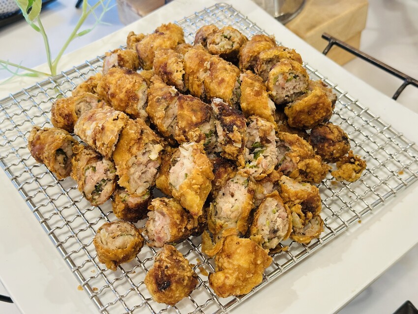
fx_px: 579
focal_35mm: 48
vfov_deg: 30.3
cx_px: 209
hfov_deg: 39.7
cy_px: 157
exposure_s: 1/60
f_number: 1.78
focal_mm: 6.86
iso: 250
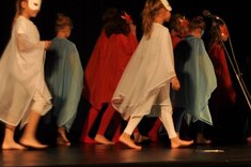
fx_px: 926
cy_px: 34
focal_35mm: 133
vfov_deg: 10.3
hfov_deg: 15.4
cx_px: 170
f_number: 4.2
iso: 250
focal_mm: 32
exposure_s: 1/60
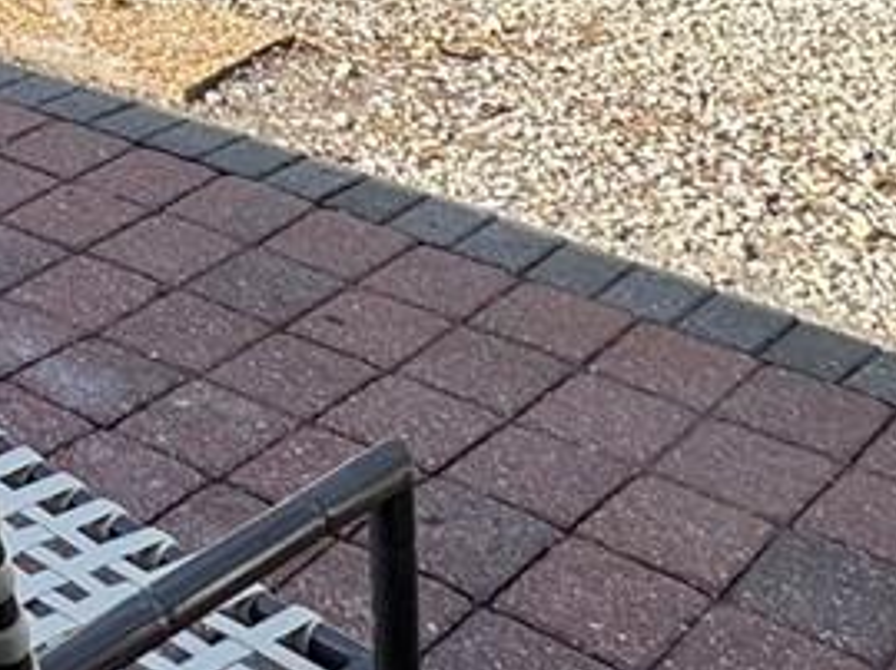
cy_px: -726
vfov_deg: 14.4
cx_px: -777
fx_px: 2146
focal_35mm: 83
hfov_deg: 18.0
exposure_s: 1/582
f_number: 2.2
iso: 40
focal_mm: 2.22
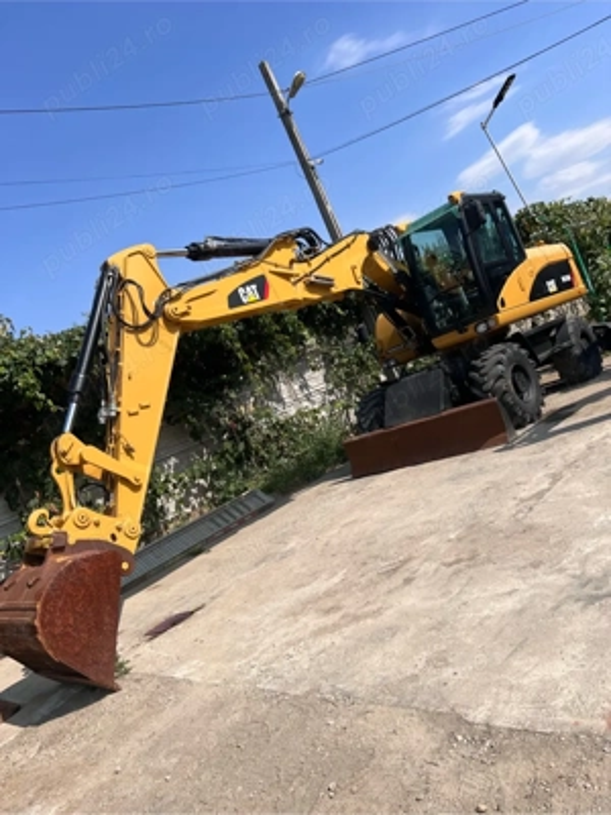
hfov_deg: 53.1
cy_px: 408
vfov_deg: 67.3
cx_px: 306
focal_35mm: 26
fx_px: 612
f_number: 1.5
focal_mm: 5.7
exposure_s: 1/5319
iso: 50
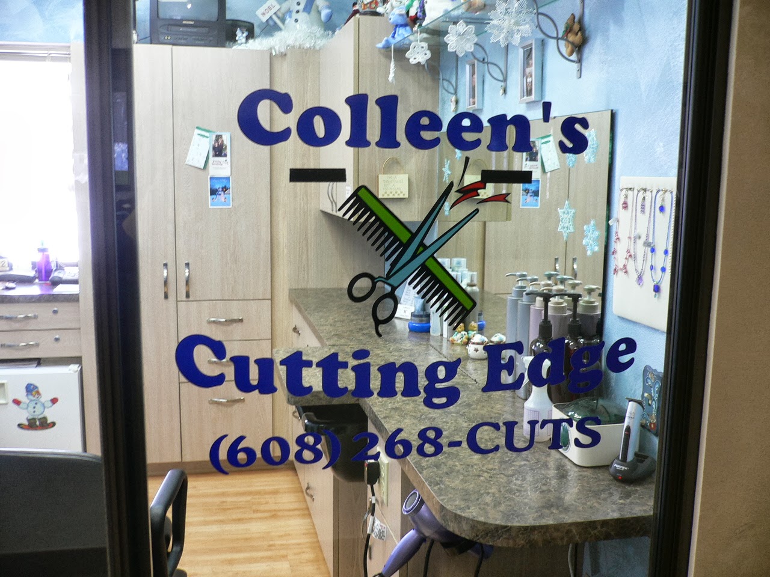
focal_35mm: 35
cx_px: 385
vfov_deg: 40.7
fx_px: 779
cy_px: 288
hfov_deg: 52.6
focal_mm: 5.8
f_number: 2.8
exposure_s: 1/13
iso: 100
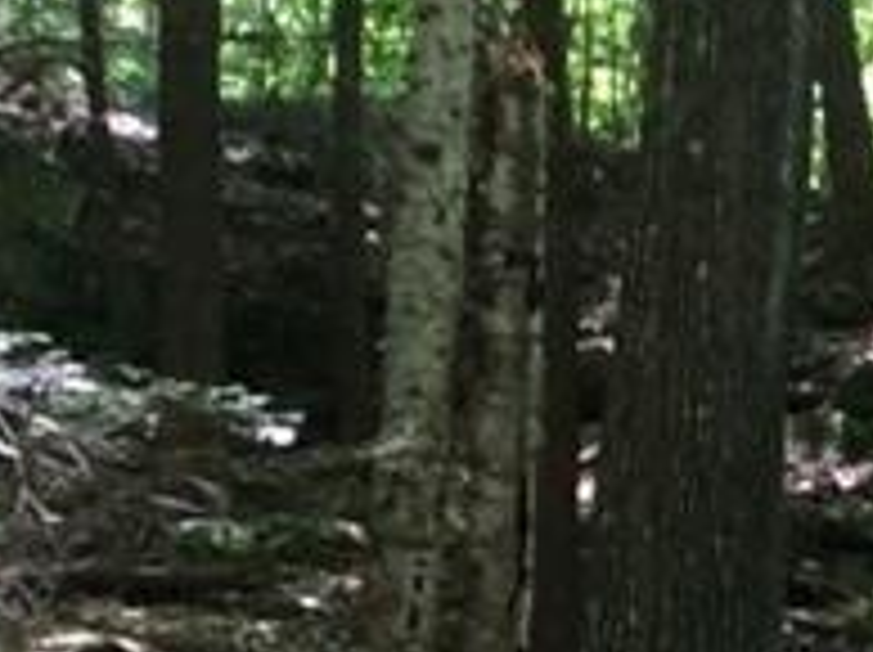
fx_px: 4257
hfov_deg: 11.6
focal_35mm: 169
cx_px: 824
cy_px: 360
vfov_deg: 8.8
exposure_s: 1/40
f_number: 2.4
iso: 40
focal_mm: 3.3
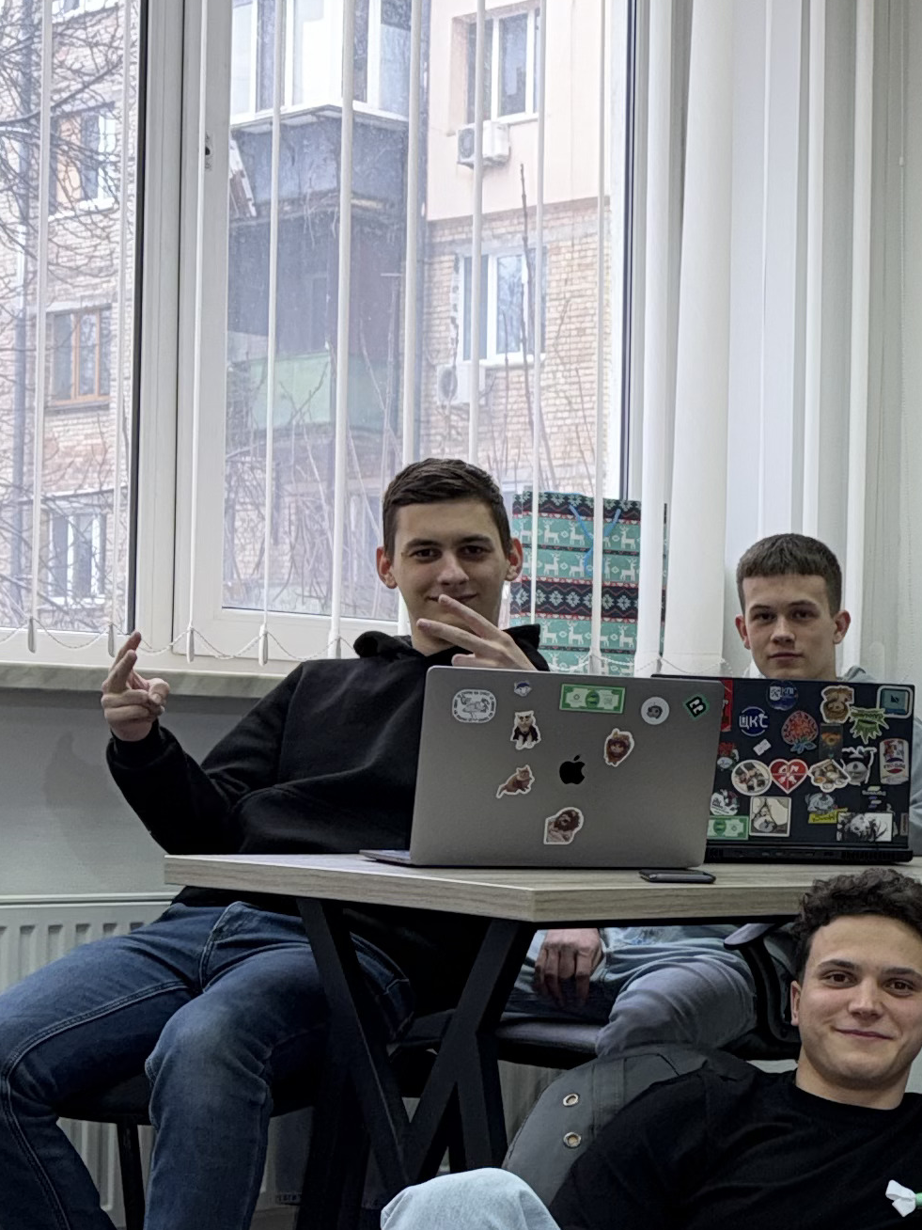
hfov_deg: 17.9
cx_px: 1371
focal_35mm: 74
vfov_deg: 26.2
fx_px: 2628
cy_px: 814
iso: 64
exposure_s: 1/29
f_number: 1.78
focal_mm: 6.76
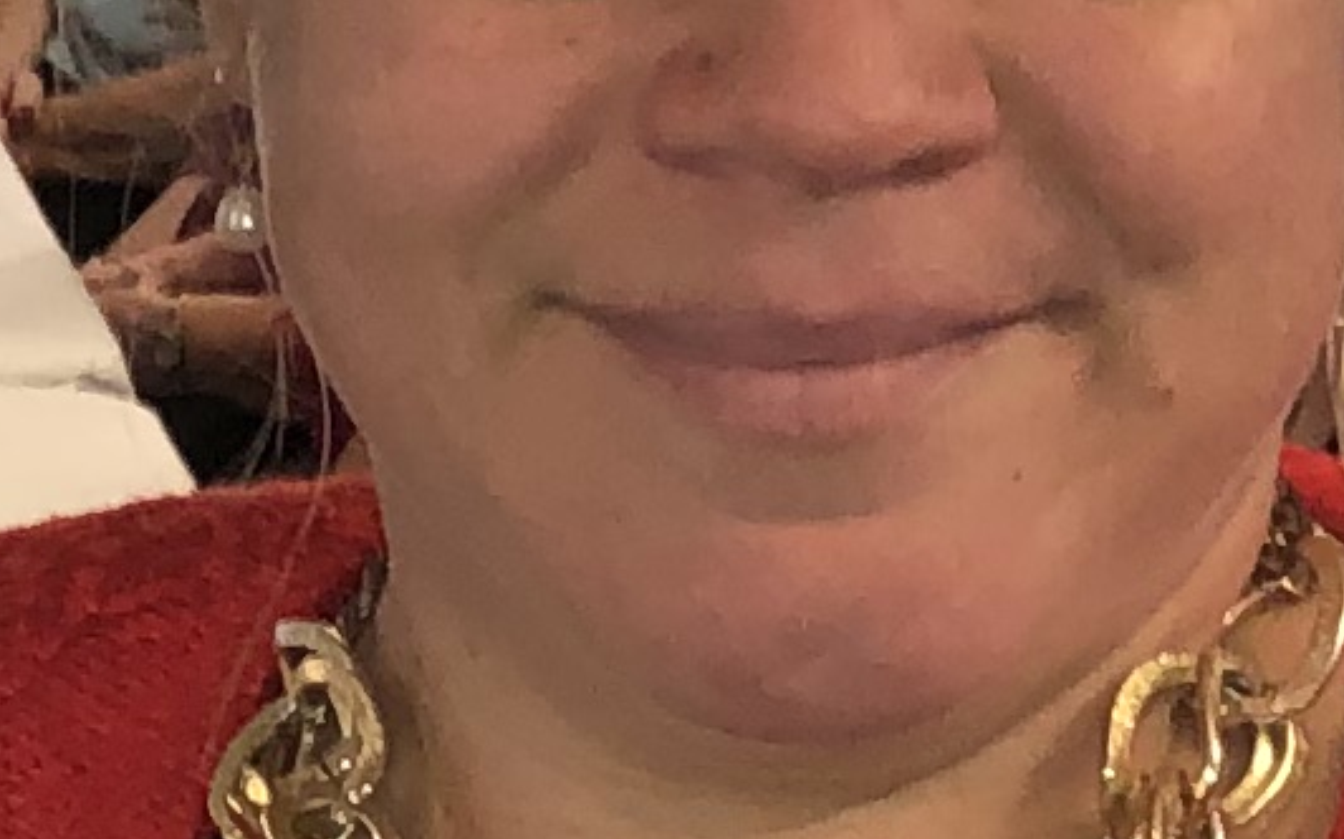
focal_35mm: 225
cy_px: 18
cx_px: -485
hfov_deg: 9.1
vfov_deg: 5.8
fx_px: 8238
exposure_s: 1/15
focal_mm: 3.99
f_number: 1.8
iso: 100
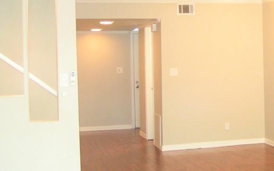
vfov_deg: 17.8
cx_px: 224
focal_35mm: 73
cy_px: 71
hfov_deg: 27.6
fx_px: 545
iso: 200
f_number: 2.8
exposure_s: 1/15
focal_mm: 5.8
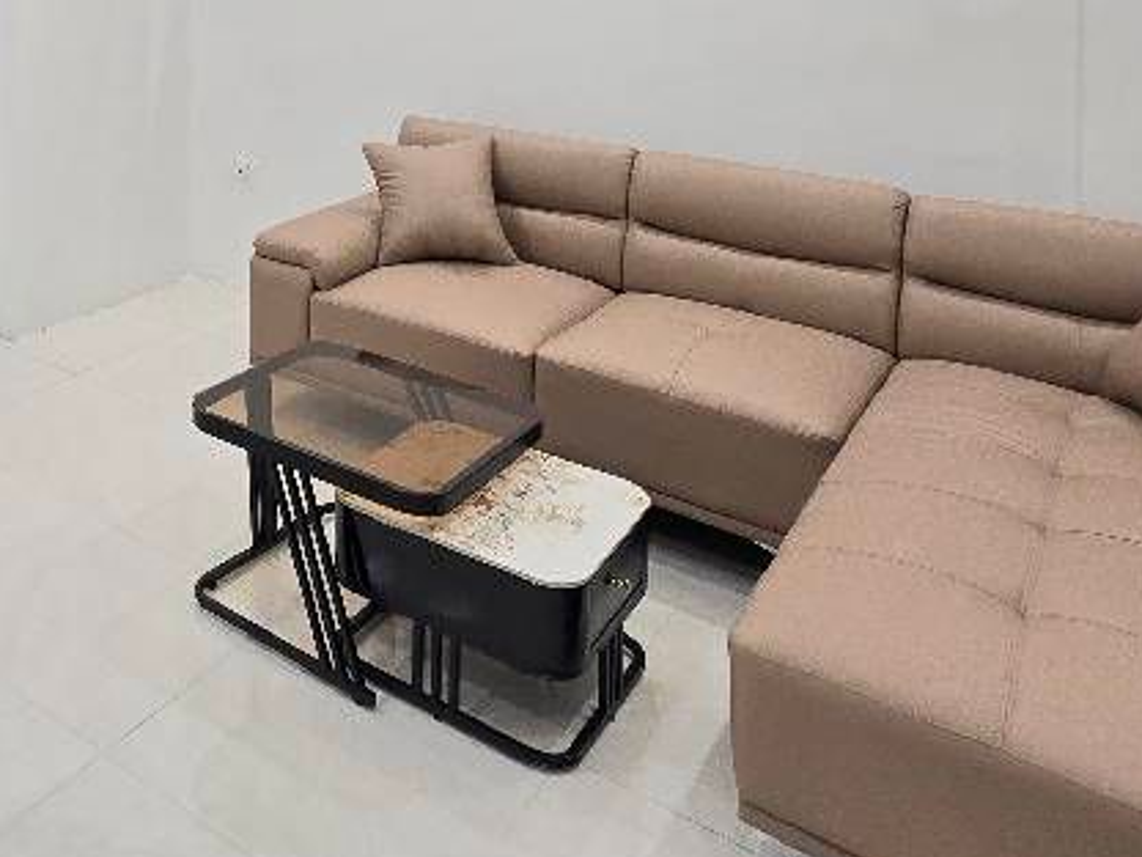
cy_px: -69
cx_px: 33
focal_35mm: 32
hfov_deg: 48.2
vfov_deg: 37.5
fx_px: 1056
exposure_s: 1/50
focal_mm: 2.2
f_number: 2.2
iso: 64
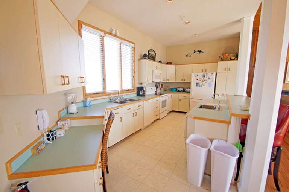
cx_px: 144
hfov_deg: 100.5
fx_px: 120
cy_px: 96
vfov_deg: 77.2
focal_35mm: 15
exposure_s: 1/100
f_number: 5
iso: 400
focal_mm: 10
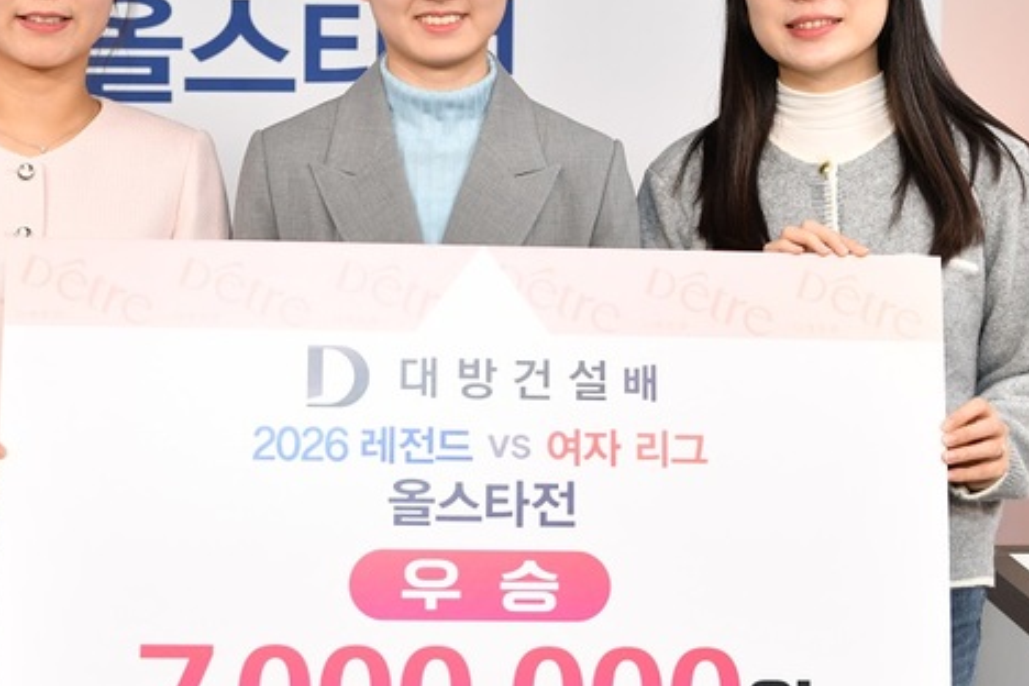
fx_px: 2201
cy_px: 196
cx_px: 466
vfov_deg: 17.6
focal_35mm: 77
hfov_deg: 26.3
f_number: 3.2
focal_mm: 40
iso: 800
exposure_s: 1/100
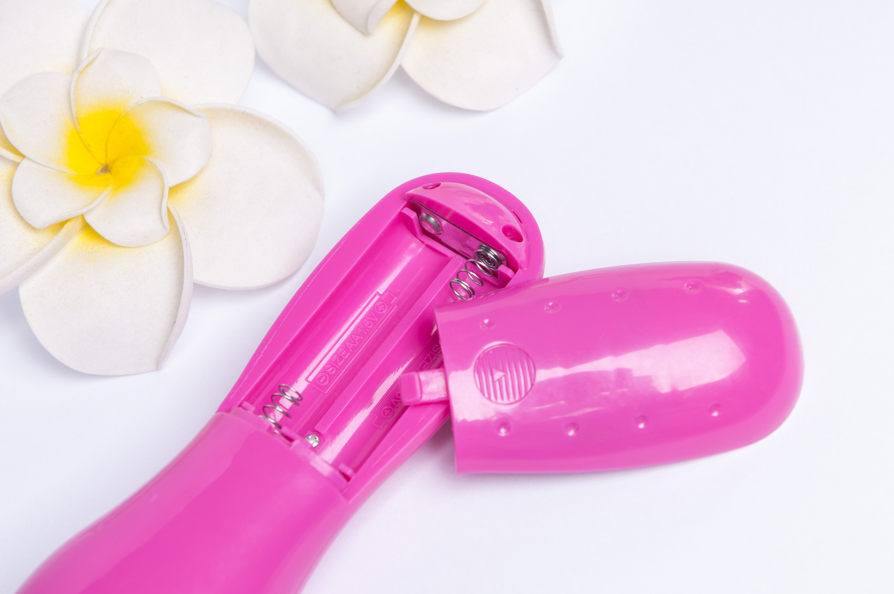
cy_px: 297
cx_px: 447
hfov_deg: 20.6
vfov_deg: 13.8
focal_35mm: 99
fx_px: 2455
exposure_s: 1/125
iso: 100
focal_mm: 66
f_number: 5.6
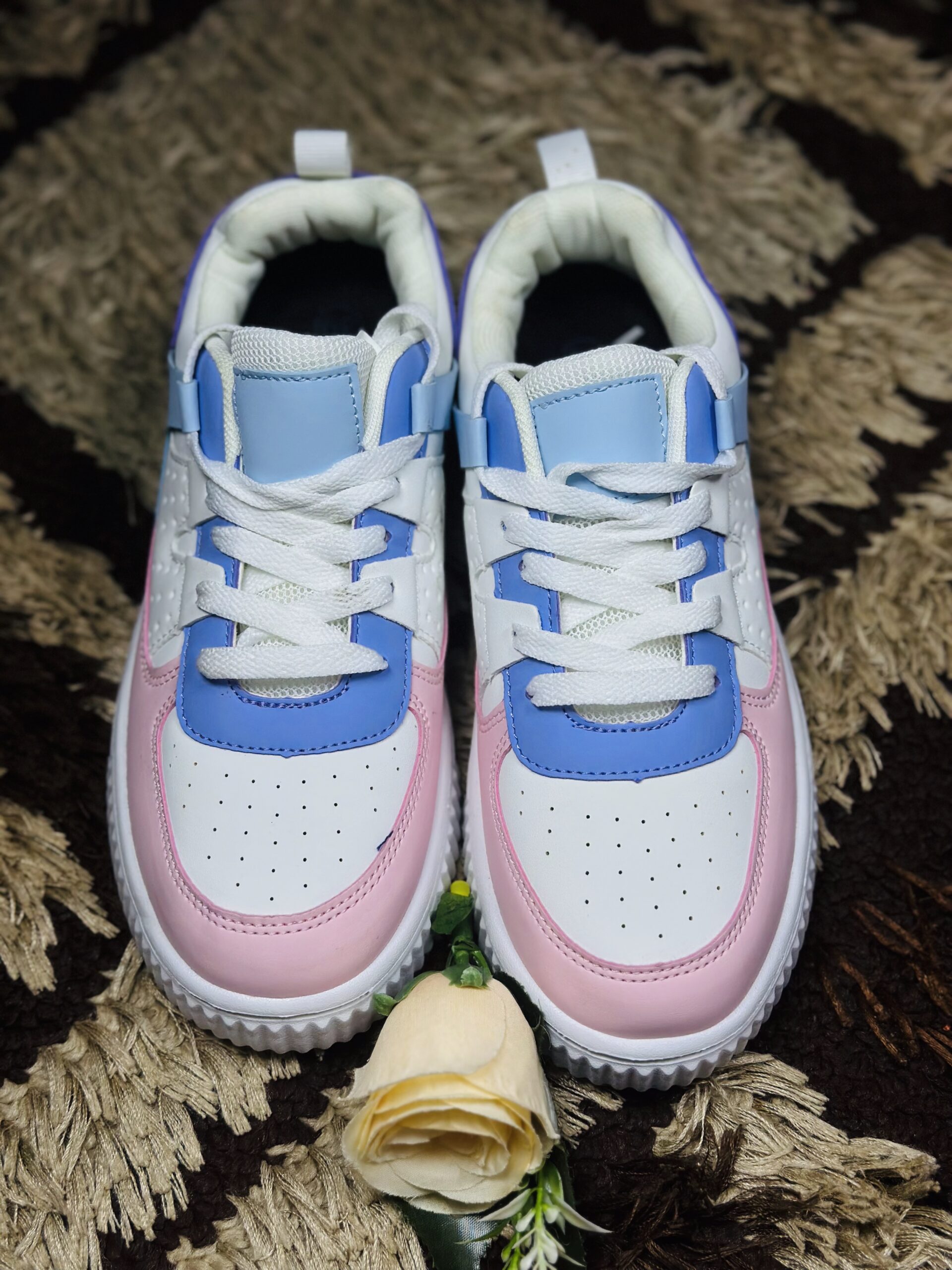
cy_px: 635
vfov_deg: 39.7
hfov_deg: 30.3
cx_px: 476
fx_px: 1760
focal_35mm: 48
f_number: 1.78
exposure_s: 1/816
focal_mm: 6.86
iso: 80
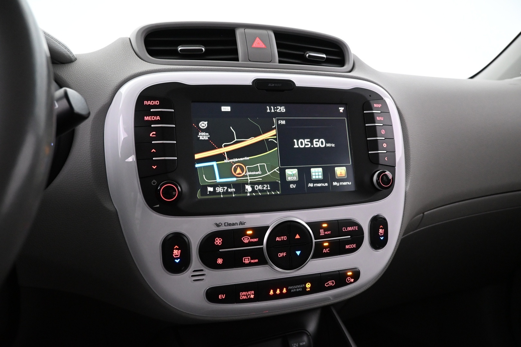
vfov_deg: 53.1
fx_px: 347
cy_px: 174
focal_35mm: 24
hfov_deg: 73.7
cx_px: 260
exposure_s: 1/30
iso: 3200
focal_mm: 16
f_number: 4
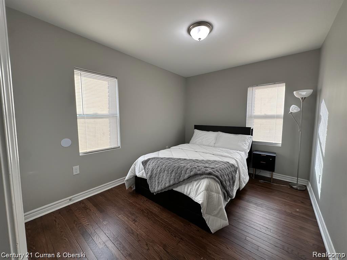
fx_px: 140
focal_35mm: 14
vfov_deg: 85.7
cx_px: 174
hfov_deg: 102.1
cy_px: 130
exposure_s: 1/120
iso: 80
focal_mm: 2.22
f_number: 2.2
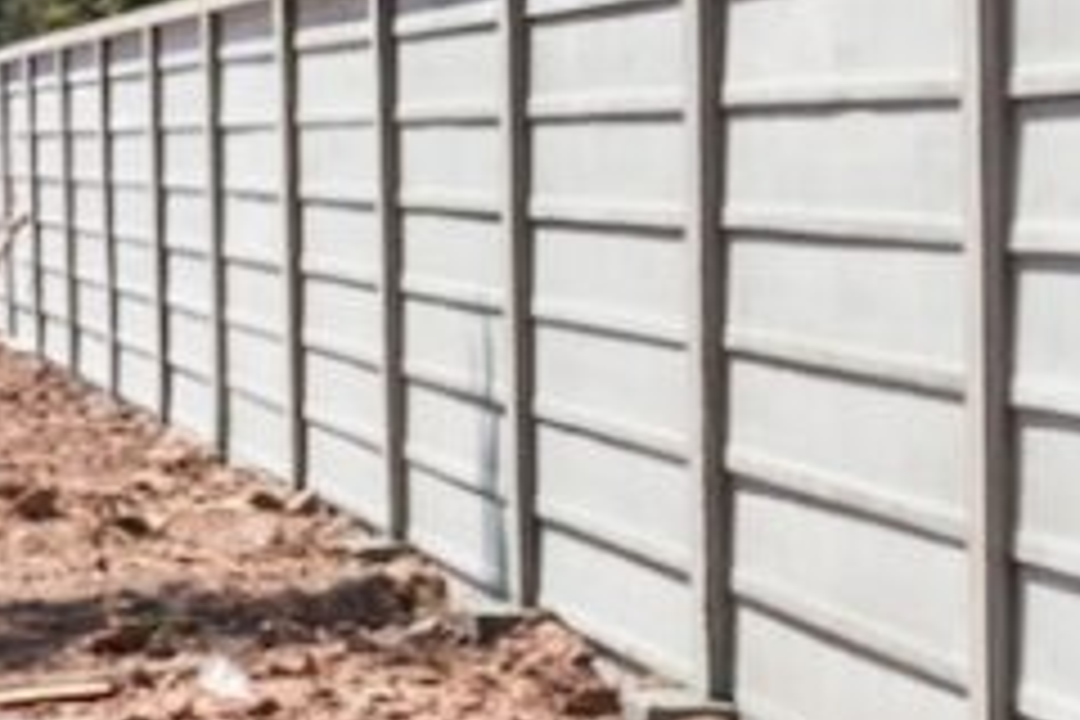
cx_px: 2534
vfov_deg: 7.0
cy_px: 459
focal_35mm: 195
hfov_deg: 9.5
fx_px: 5850
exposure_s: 1/160
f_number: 11
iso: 100
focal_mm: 26
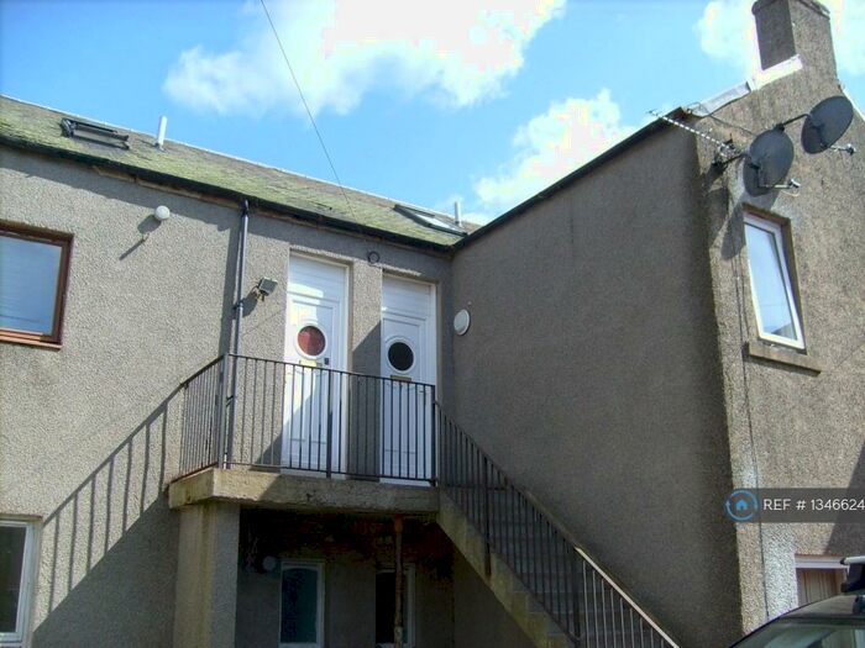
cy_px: 324
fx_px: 875
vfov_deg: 40.7
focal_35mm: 35
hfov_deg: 52.6
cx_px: 432
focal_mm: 5.8
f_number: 7.1
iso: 80
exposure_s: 1/180
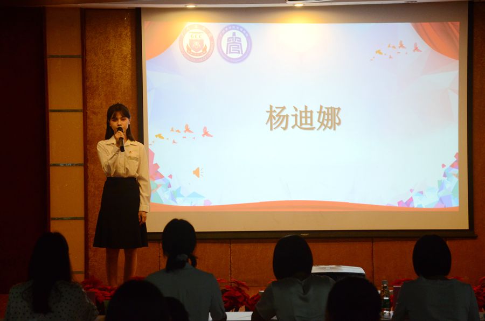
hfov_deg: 18.2
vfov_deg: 12.1
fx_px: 1512
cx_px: 242
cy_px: 160
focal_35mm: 112
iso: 1600
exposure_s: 1/80
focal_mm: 75
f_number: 5.3
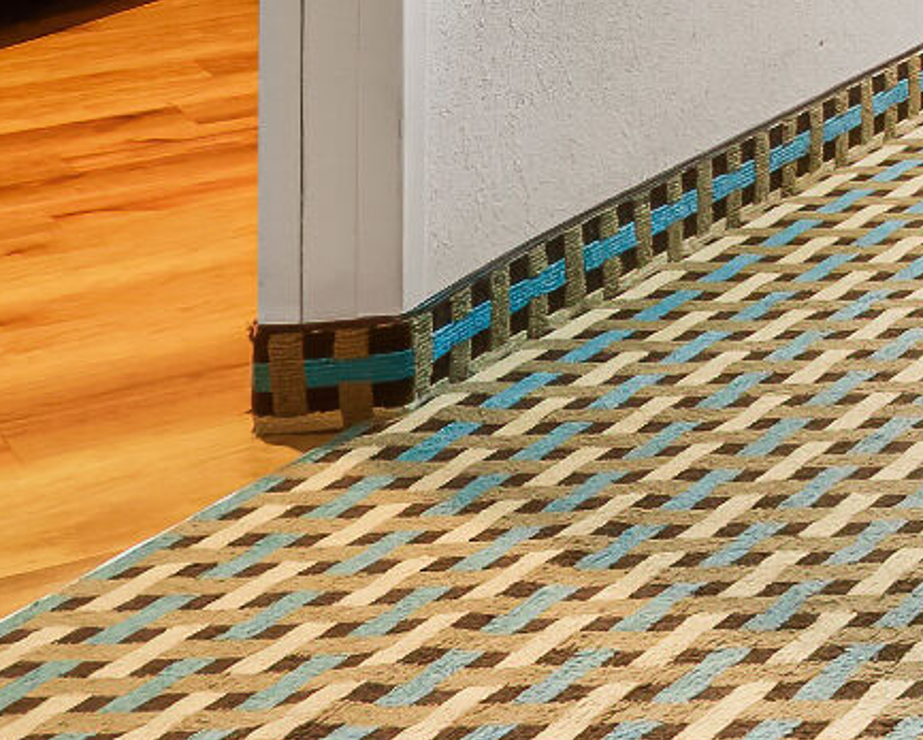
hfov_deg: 12.8
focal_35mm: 107
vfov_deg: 12.8
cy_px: -682
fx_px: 2932
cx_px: 2338
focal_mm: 11
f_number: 8
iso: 400
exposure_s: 1/1.25
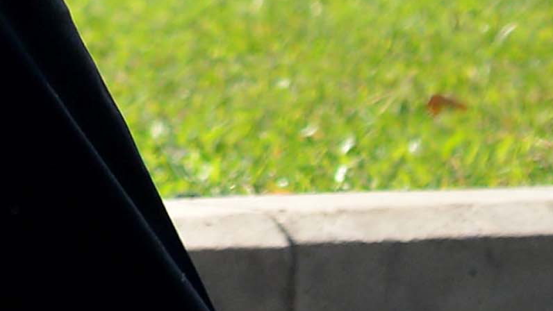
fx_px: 19740
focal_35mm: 1346
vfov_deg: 0.9
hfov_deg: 1.6
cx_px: -211
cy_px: -675
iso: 400
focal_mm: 170
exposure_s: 1/1000
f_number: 6.3
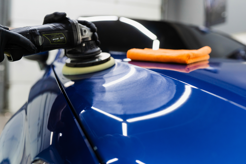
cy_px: 82
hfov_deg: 54.4
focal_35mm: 35
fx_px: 239
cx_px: 123
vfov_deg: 37.9
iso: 500
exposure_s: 1/160
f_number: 2.5
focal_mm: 35
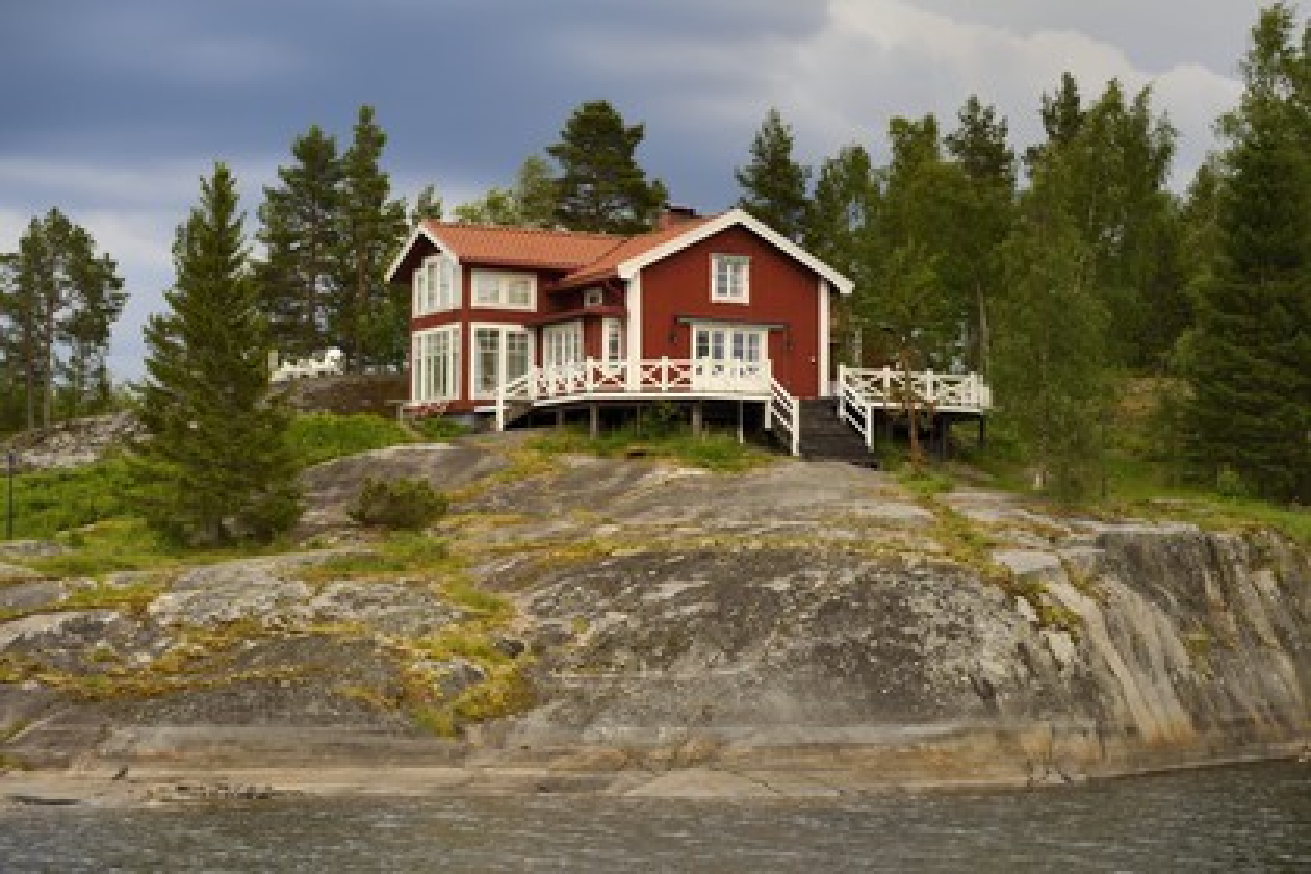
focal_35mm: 70
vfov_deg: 19.5
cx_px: 656
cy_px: 437
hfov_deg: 28.8
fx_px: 2549
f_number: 5
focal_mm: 70
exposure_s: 1/200
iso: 400
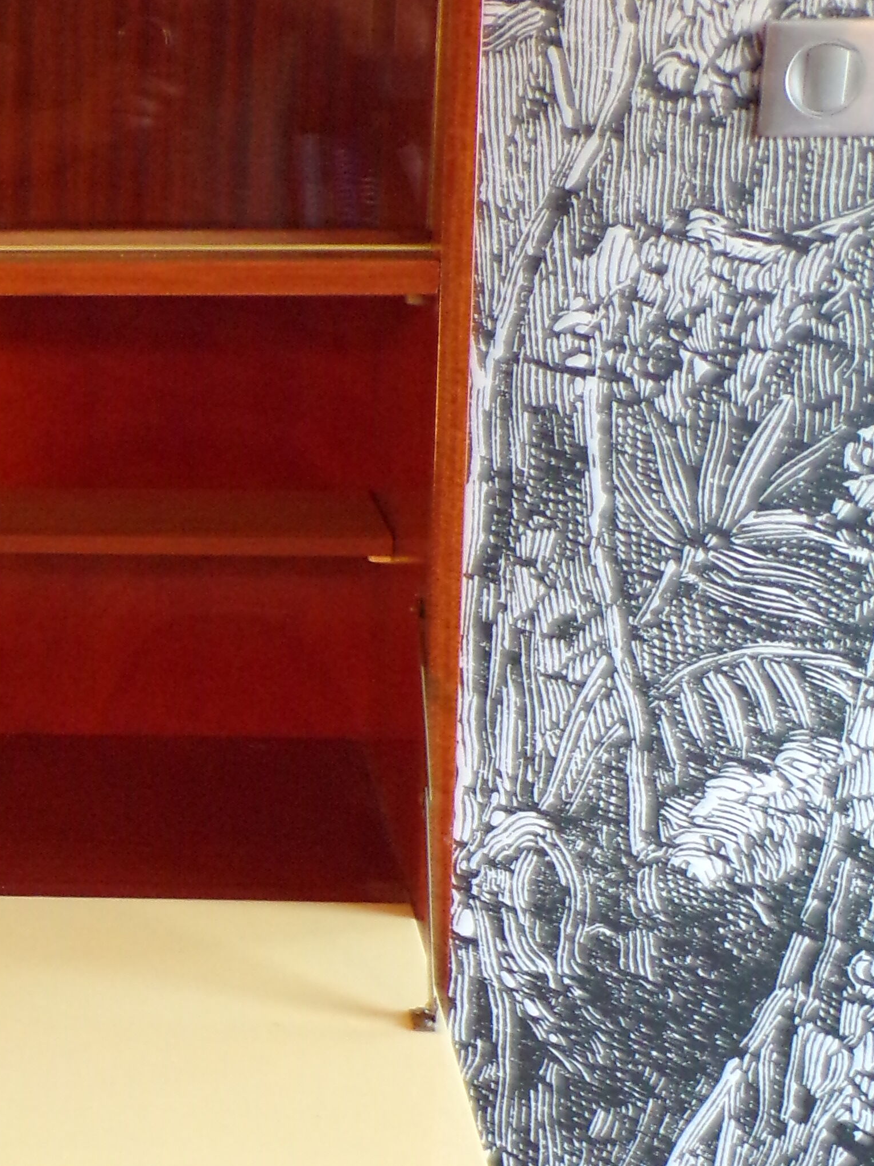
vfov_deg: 26.8
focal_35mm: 72
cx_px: -90
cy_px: 827
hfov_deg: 19.6
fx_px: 2424
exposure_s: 1/17
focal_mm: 5.8
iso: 410
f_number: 3.2
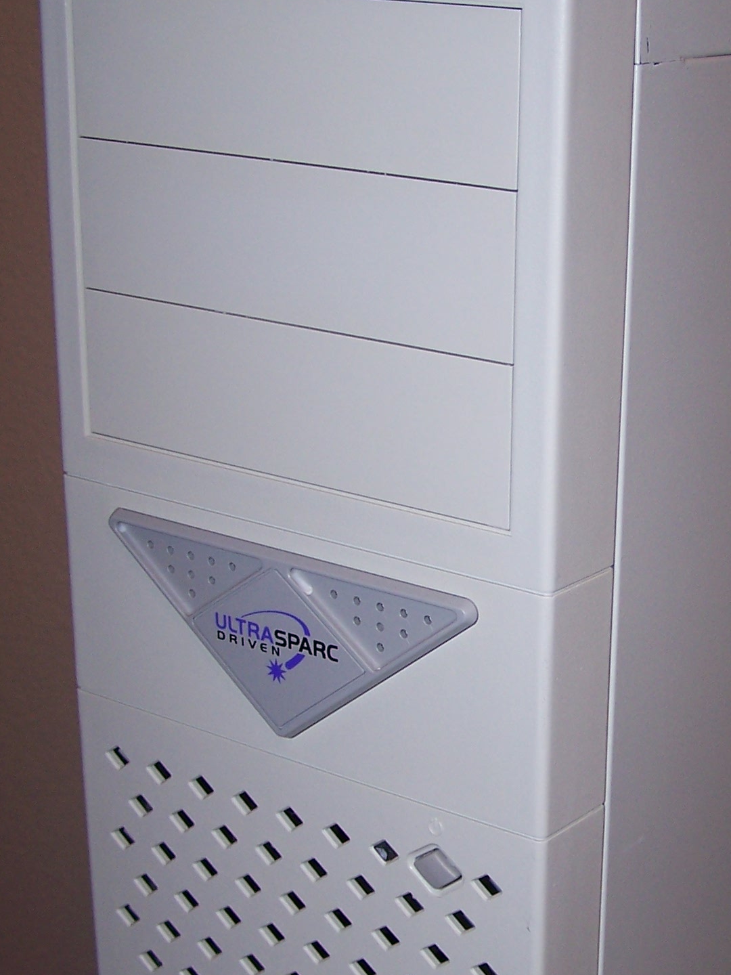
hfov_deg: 21.3
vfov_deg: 28.5
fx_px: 1915
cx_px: 594
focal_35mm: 68
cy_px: 595
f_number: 2.8
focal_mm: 6.3
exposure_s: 1/60
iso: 80
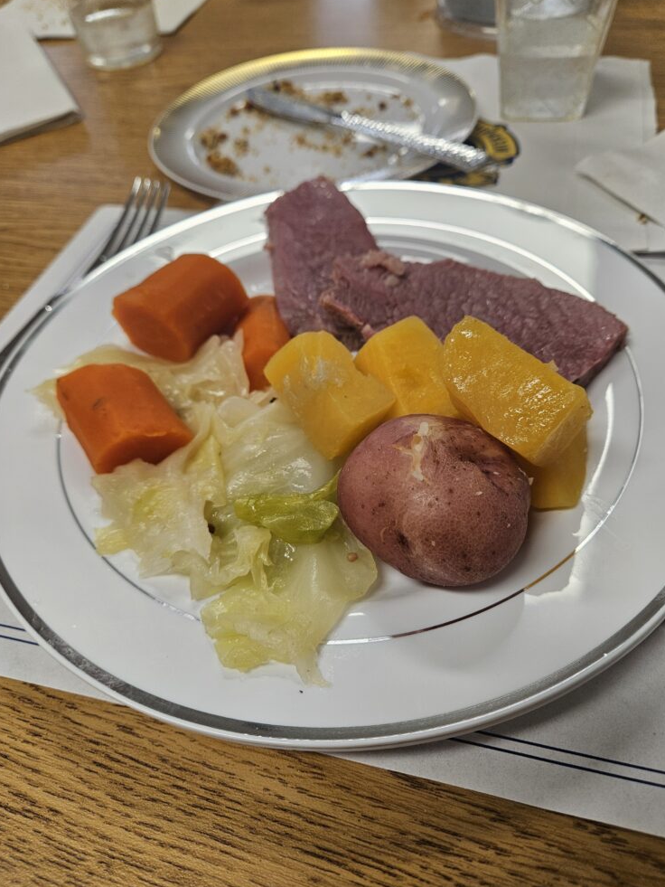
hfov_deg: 56.8
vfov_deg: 71.6
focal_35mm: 24
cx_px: 342
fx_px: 615
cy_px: 457
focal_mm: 5.4
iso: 100
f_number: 1.8
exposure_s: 1/120
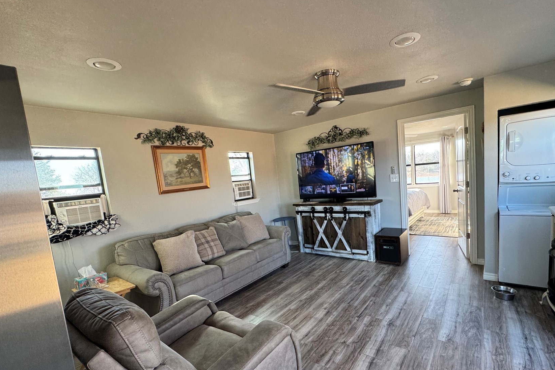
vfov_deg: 70.2
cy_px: 206
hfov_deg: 93.2
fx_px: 262
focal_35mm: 17
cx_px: 294
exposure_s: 1/120
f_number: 2.2
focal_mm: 2.22
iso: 200
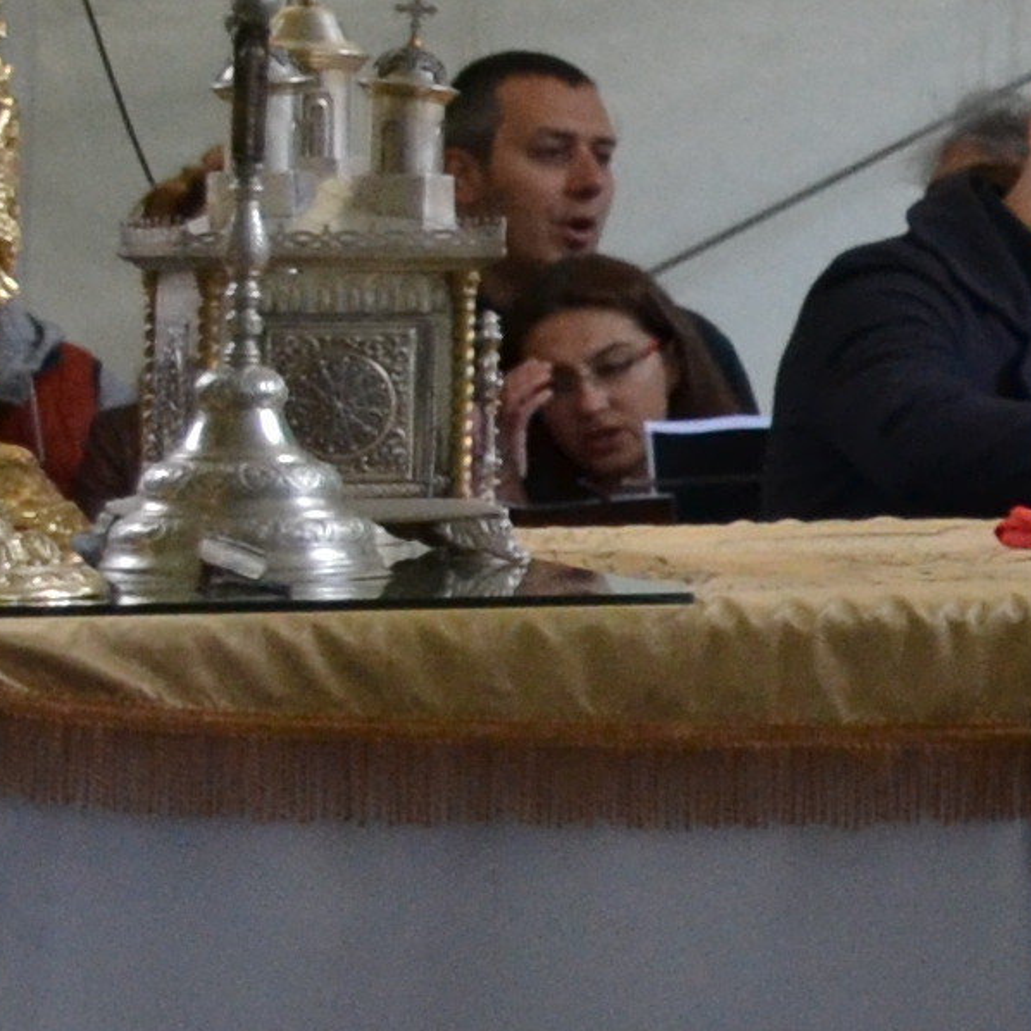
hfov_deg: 6.0
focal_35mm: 265
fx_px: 8939
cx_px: 3367
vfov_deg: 6.6
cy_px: 136
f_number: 5.6
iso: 800
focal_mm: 27
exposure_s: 1/160
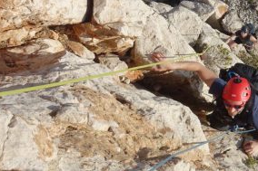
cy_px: 24
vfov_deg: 17.7
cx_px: 372
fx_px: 544
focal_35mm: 76
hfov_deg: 22.5
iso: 250
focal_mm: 8.8
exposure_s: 1/320
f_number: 11
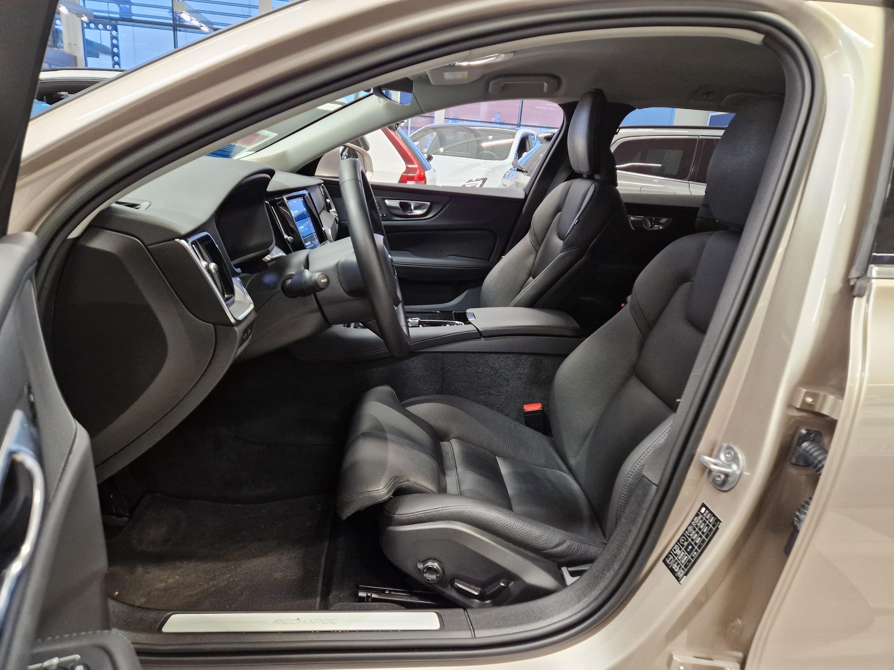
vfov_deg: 58.9
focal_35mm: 23
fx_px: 594
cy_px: 335
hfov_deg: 73.9
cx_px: 447
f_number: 1.8
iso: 500
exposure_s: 1/100
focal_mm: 5.4
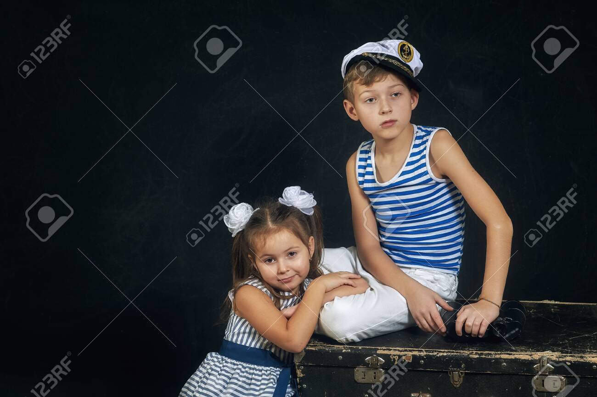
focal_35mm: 85
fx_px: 1409
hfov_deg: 23.9
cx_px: 298
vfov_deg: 16.1
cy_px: 198
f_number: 7.1
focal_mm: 85
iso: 159
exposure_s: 1/100
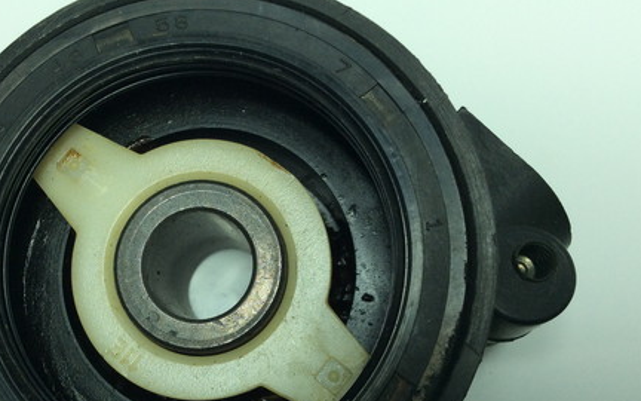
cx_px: 242
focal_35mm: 47
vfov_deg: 27.2
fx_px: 821
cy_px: 269
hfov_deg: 42.3
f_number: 2.4
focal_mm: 3.3
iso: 32
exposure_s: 1/329
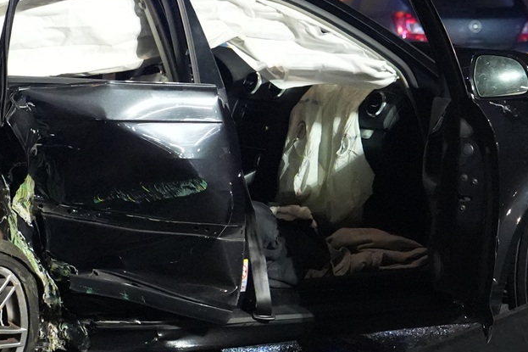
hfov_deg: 10.9
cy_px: 182
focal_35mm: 188
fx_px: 2756
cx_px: 214
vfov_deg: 7.3
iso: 12800
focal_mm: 61
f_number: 4
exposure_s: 1/160
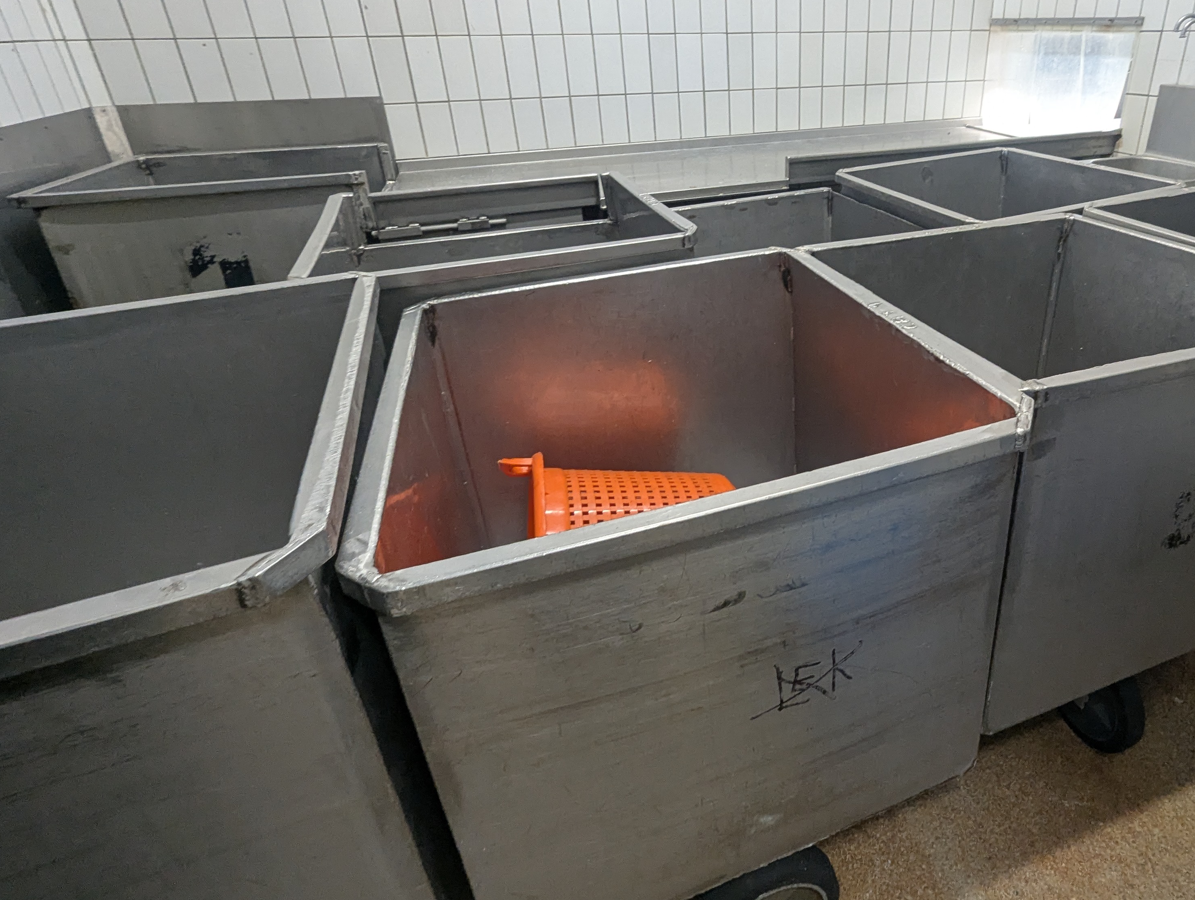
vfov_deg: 70.5
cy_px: 333
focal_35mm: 18
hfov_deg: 85.6
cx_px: 761
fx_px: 622
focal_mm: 1.95
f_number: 2.2
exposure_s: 1/31.5
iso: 181
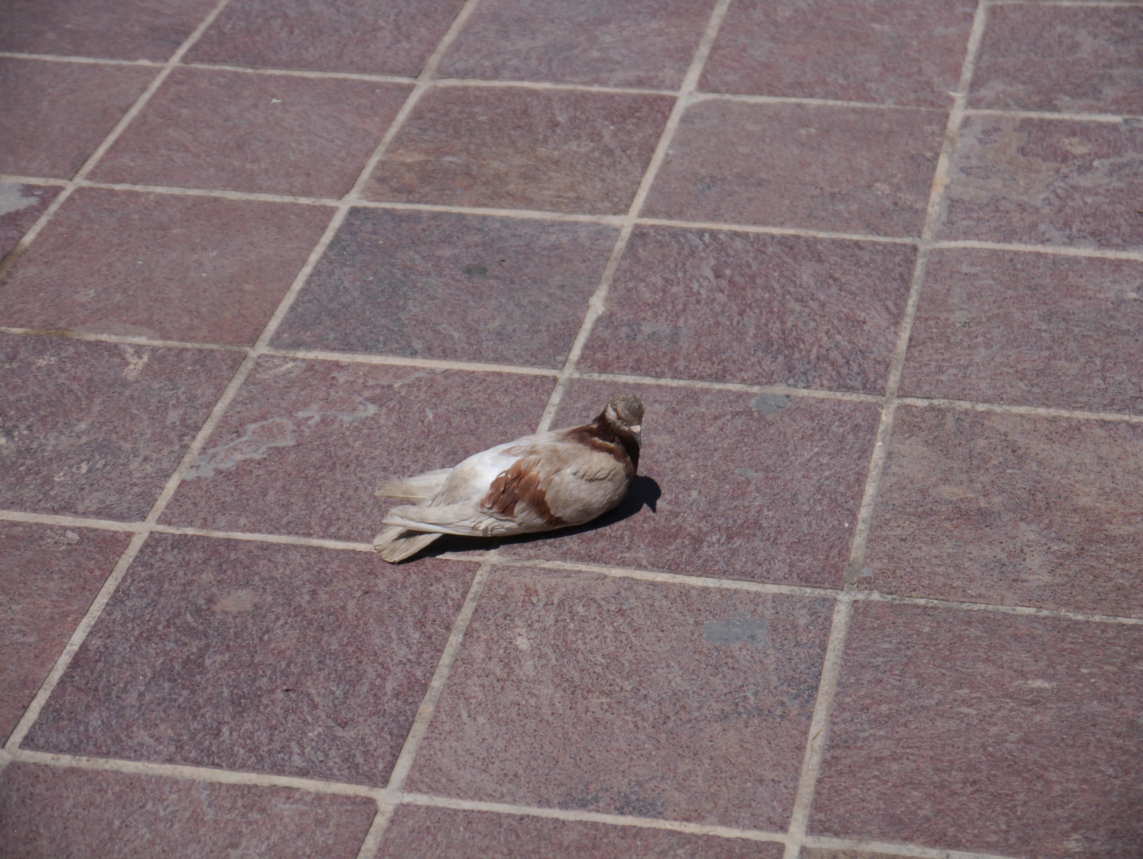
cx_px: 572
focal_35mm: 84
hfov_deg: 23.3
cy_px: 430
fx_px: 2775
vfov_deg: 17.6
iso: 320
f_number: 5.6
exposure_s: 1/3200
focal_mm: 42
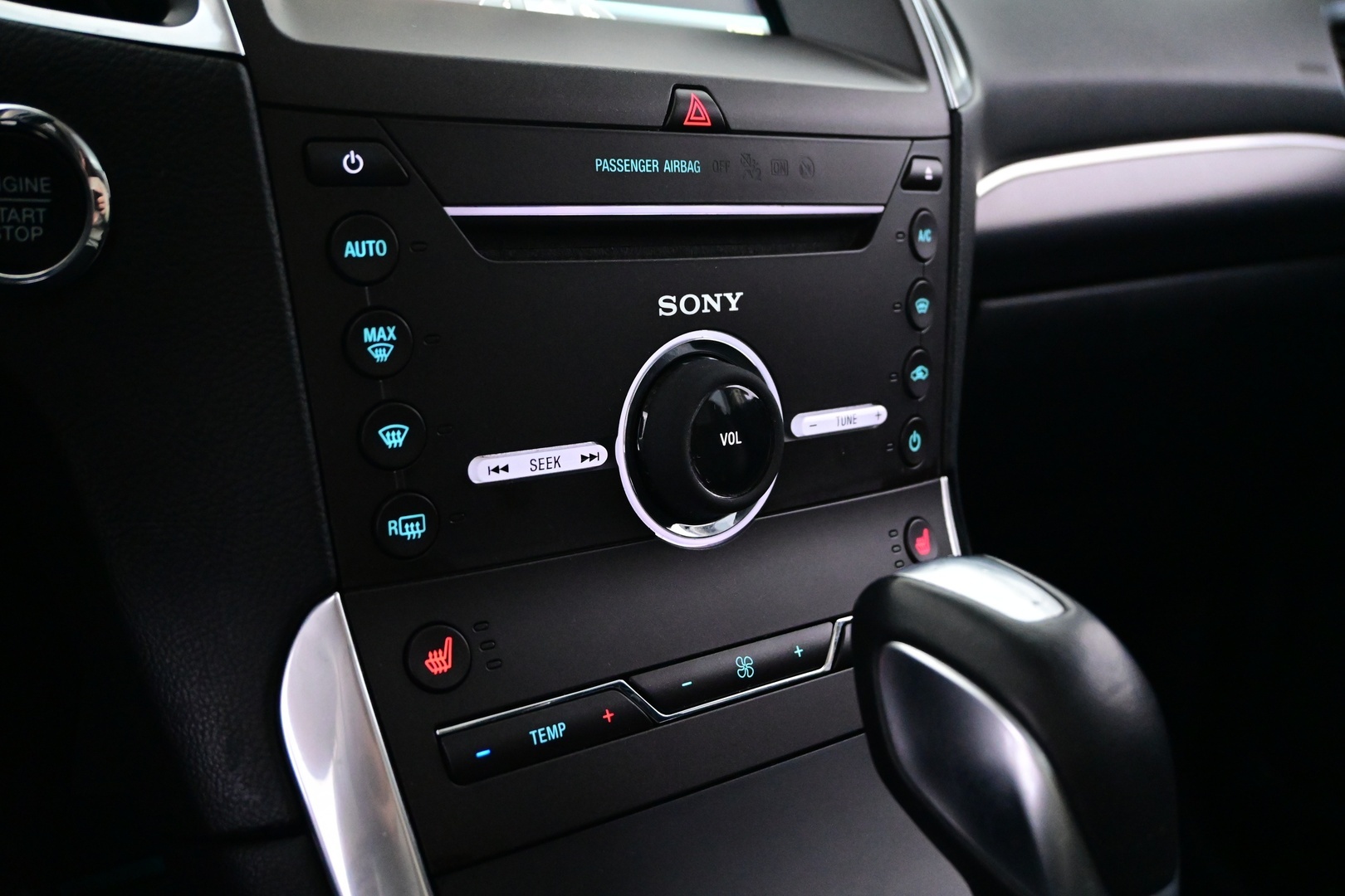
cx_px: 672
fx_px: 1289
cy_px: 448
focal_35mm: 34
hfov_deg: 55.1
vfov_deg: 38.4
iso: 5000
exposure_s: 1/40
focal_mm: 23
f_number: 4.2
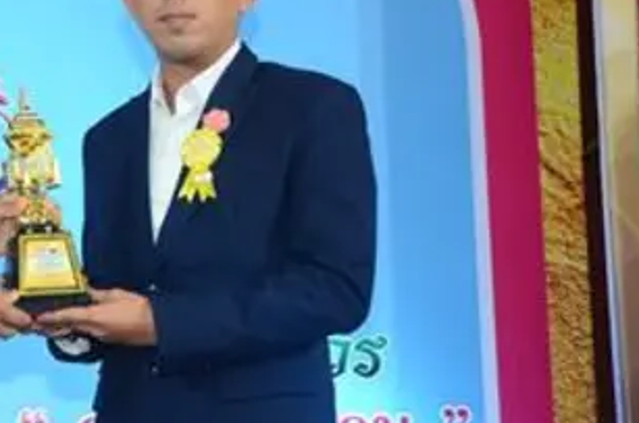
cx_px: 8
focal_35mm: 145
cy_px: 150
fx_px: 2567
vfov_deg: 9.4
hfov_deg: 14.0
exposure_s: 1/200
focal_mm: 38
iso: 1000
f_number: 4.5
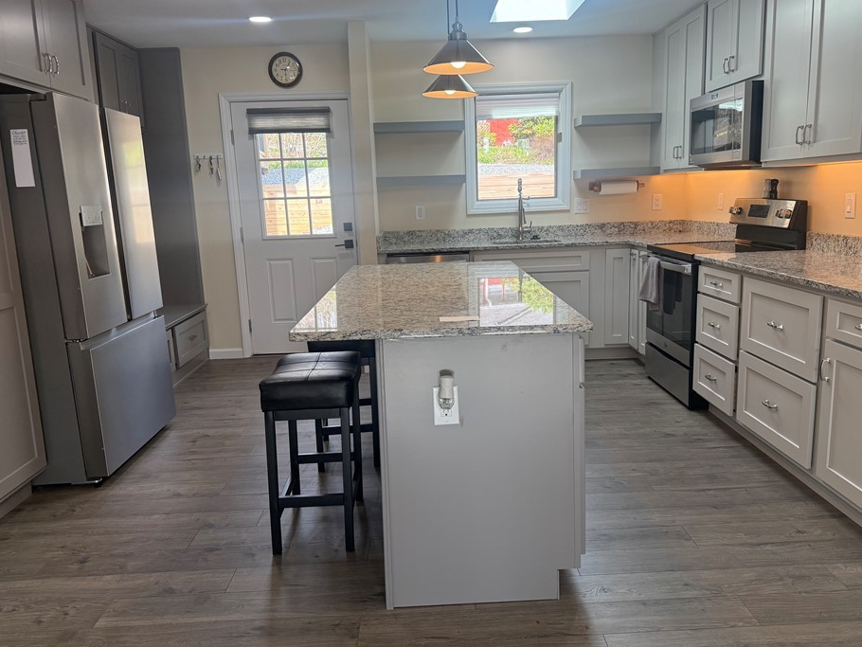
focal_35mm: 27
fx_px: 673
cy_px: 310
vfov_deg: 51.4
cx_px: 438
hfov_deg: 65.3
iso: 125
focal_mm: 6.76
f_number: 1.78
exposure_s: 1/228
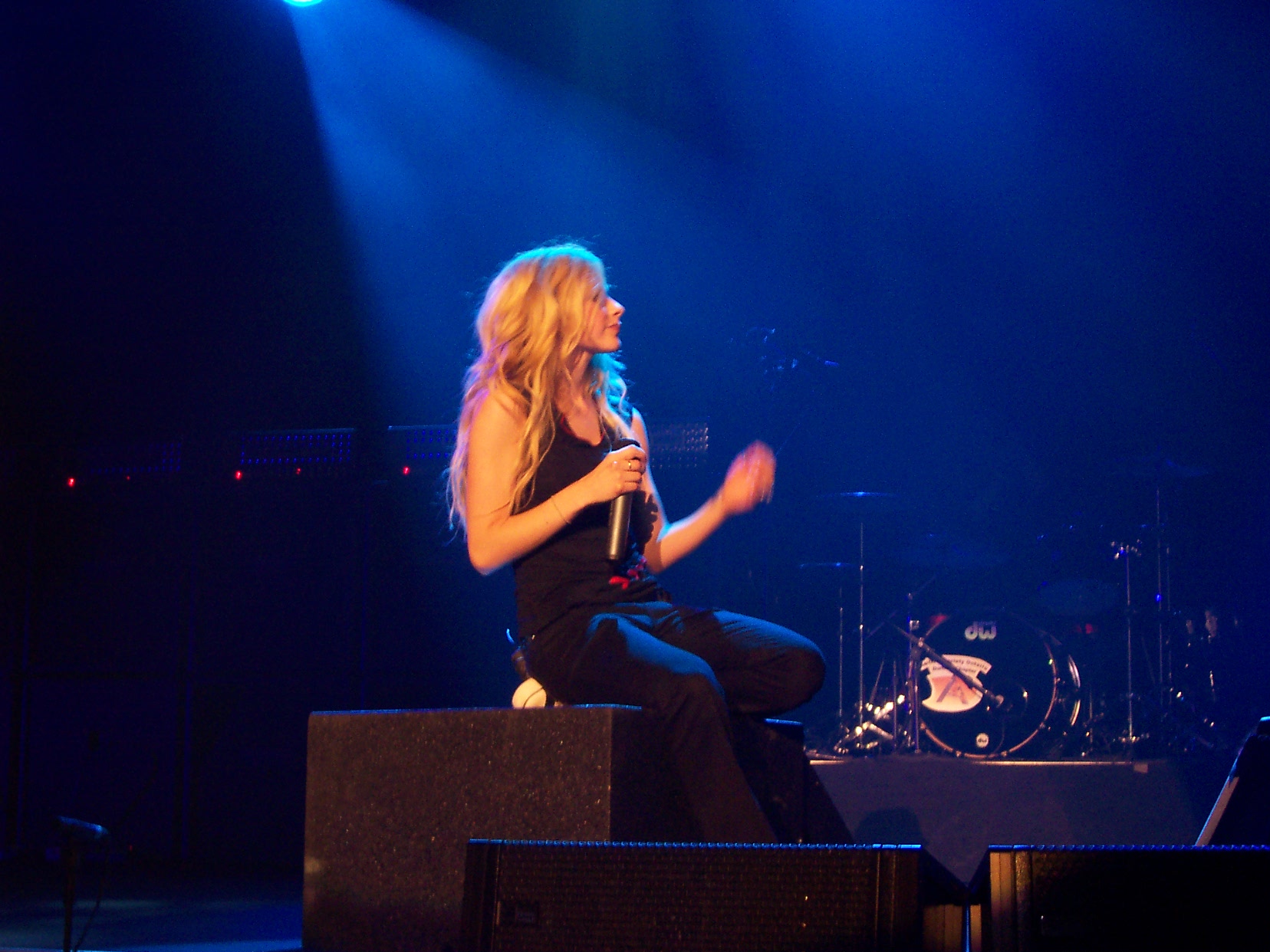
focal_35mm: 57
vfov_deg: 25.7
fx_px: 2091
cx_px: 635
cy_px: 476
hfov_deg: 33.8
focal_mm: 8.6
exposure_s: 1/45
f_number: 3.4
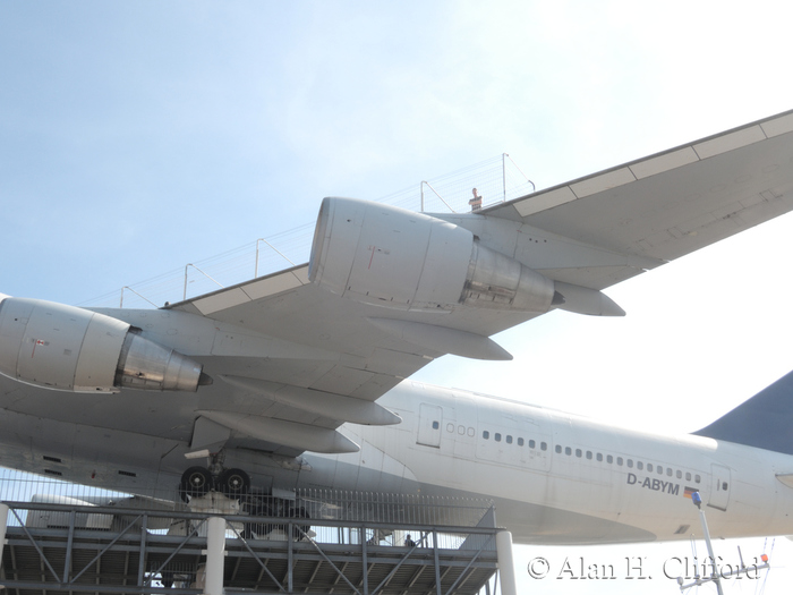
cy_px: 298
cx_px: 396
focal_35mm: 50
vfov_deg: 29.1
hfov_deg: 38.2
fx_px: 1145
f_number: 7.1
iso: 100
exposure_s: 1/160
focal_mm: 10.7
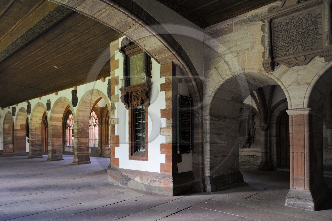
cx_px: 166
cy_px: 110
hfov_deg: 73.8
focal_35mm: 24
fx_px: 221
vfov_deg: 53.1
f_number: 4
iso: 400
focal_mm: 24
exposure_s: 1/60
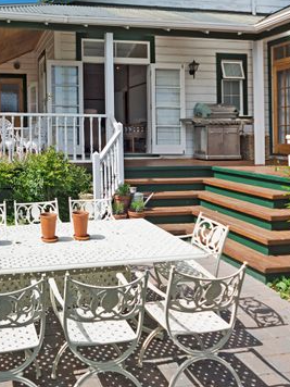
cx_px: 37
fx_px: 330
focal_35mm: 30
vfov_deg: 60.7
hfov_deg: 43.9
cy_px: 179
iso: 200
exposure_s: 1/640
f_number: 8
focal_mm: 9.5
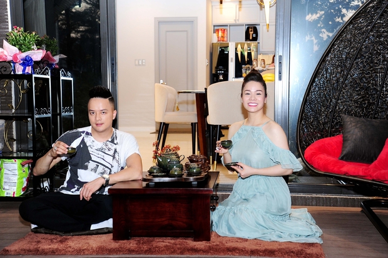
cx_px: 194
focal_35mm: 50
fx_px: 539
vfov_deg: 27.0
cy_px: 129
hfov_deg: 39.6
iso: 1000
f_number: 4.5
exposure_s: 1/100
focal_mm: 50
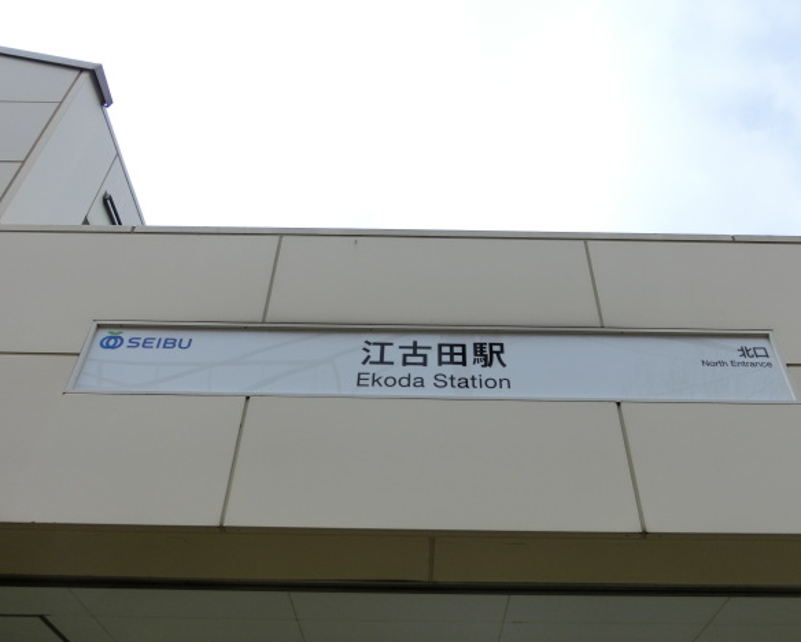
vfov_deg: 47.2
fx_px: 735
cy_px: 322
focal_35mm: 31
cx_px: 424
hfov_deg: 57.1
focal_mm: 5.2
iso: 80
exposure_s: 1/640
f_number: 3.7
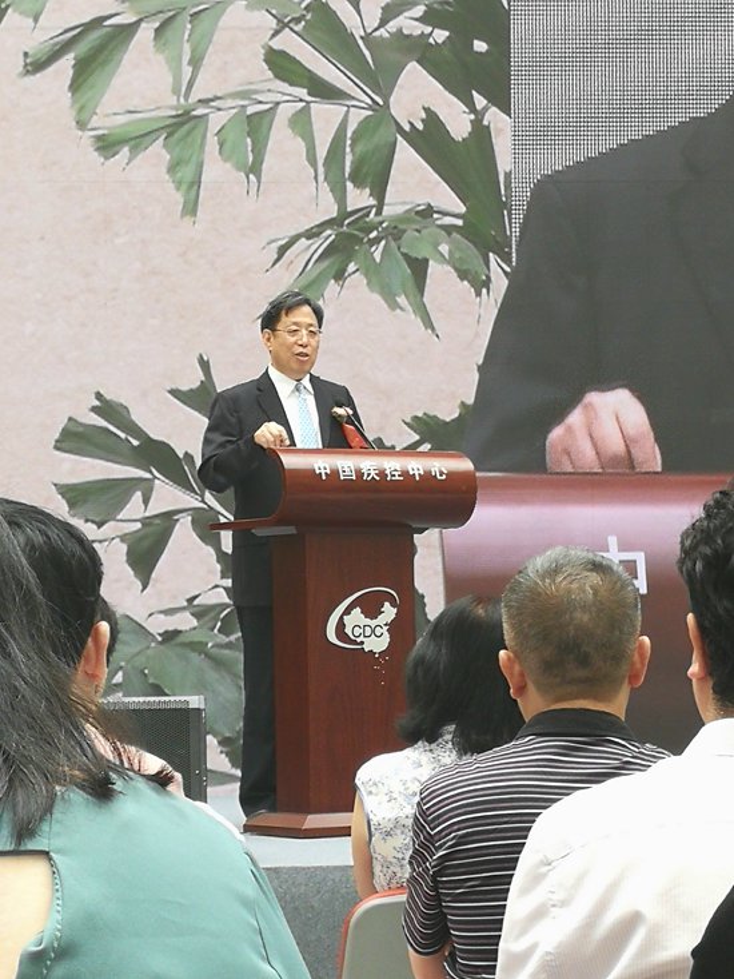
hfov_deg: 15.2
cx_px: 367
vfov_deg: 20.2
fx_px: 2742
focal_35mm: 97
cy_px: 490
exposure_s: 1/50
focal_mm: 3.95
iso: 50
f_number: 2.2
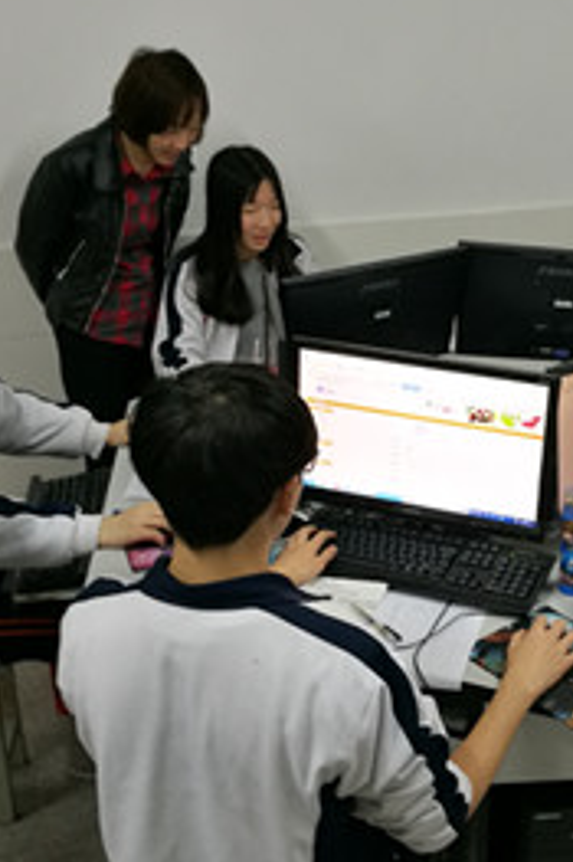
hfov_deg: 27.6
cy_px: 447
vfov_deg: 41.1
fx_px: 1147
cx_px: 445
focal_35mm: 48
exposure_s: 1/33.3
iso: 200
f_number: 2.2
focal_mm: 4.5
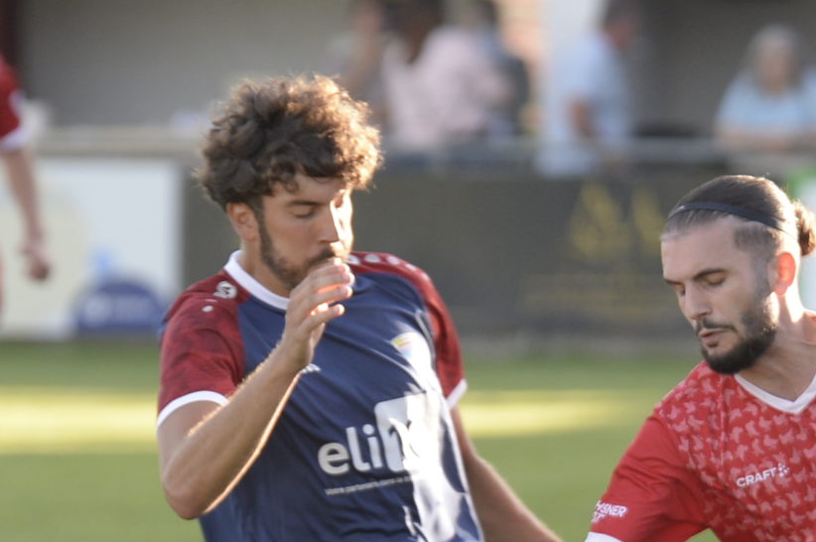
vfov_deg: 1.6
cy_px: 652
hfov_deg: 2.5
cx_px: 770
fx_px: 19040
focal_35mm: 841
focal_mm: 270
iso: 1000
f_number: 5.3
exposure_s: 1/640
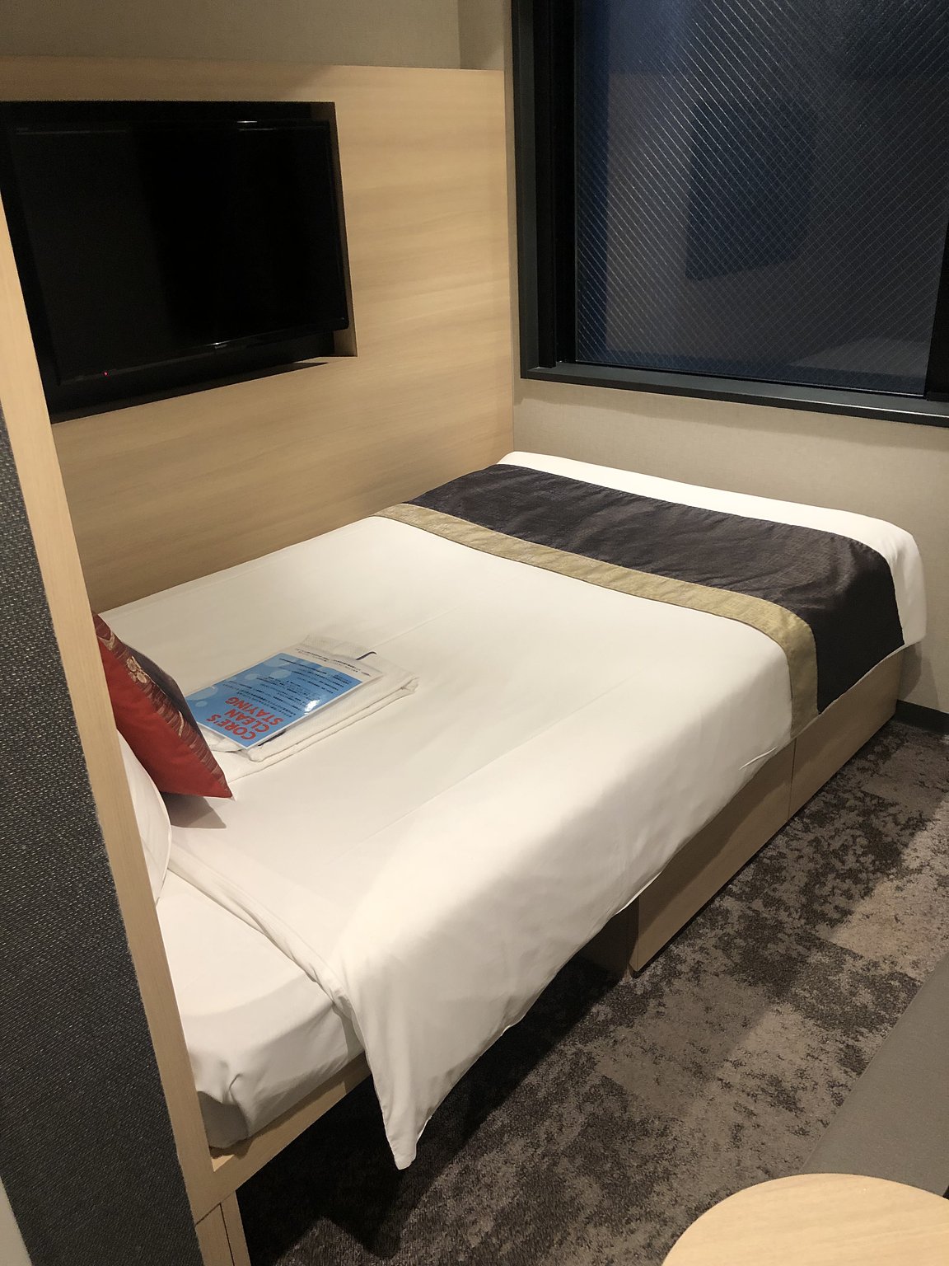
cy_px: 633
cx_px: 474
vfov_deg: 63.4
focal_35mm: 28
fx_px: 1023
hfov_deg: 49.7
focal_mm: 3.99
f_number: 1.8
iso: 50
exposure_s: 1/15
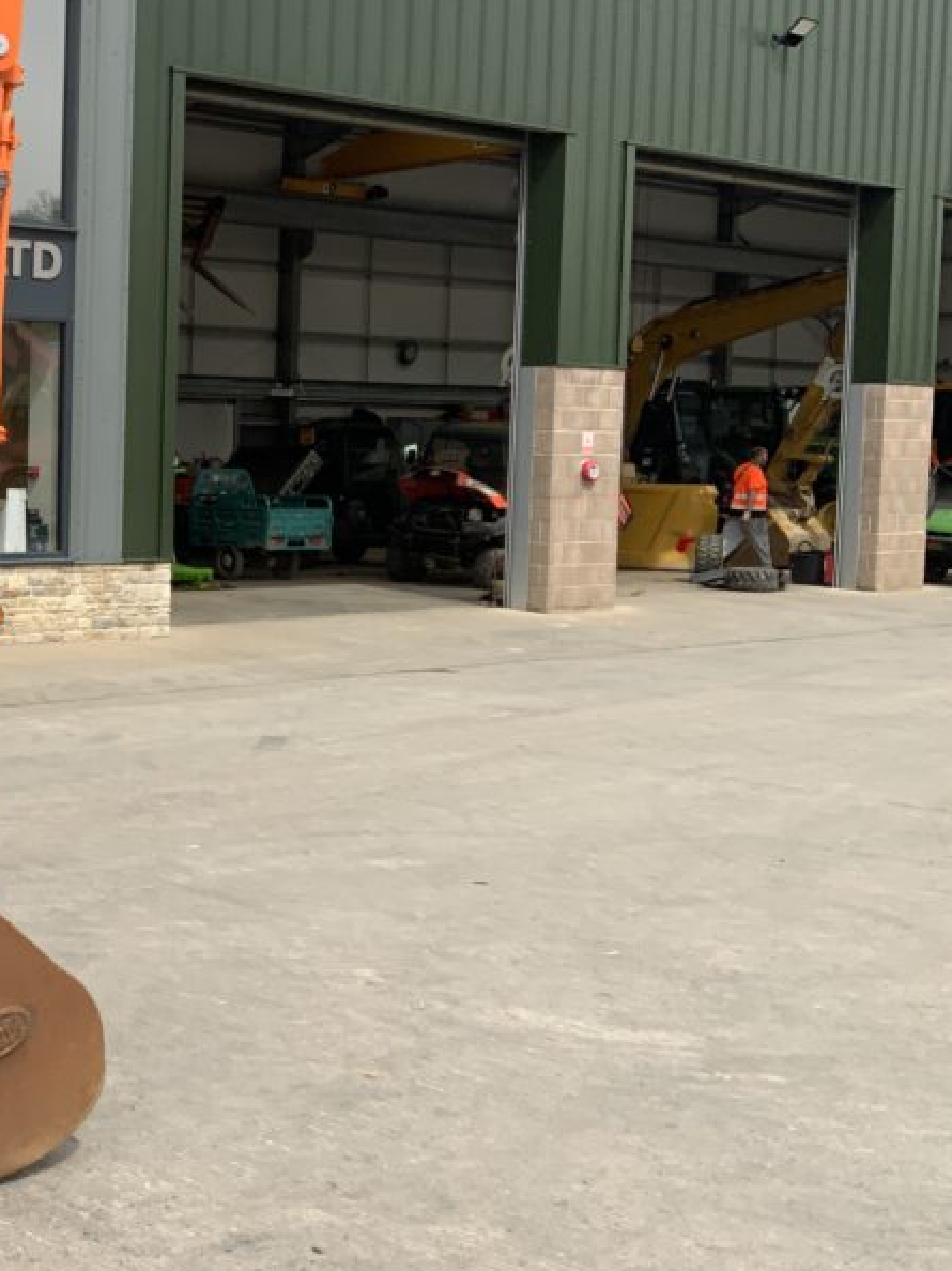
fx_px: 1835
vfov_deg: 38.2
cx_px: -53
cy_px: 580
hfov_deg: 27.1
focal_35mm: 50
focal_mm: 3
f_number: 1.8
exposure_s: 1/1490
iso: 16
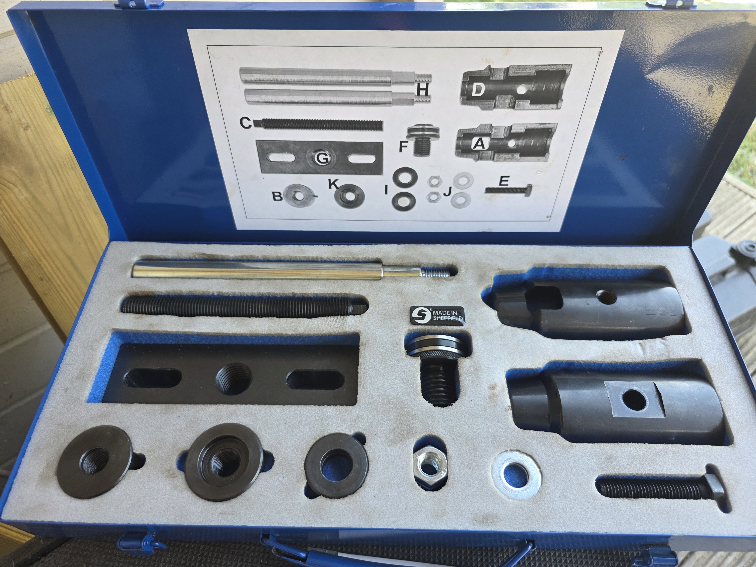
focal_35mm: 23
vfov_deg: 58.9
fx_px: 502
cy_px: 284
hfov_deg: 73.9
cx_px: 378
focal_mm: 6.3
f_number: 1.7
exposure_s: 1/180
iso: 80
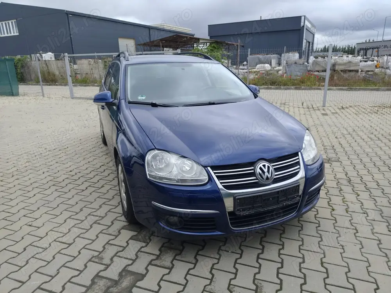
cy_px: 146
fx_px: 260
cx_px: 196
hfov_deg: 73.9
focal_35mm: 23
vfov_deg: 58.9
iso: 50
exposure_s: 1/277
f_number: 1.65
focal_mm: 6.19
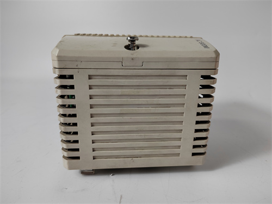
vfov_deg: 58.9
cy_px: 102
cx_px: 136
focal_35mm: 23
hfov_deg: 73.9
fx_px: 181
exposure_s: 1/100
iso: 397
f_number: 1.9
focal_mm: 5.52
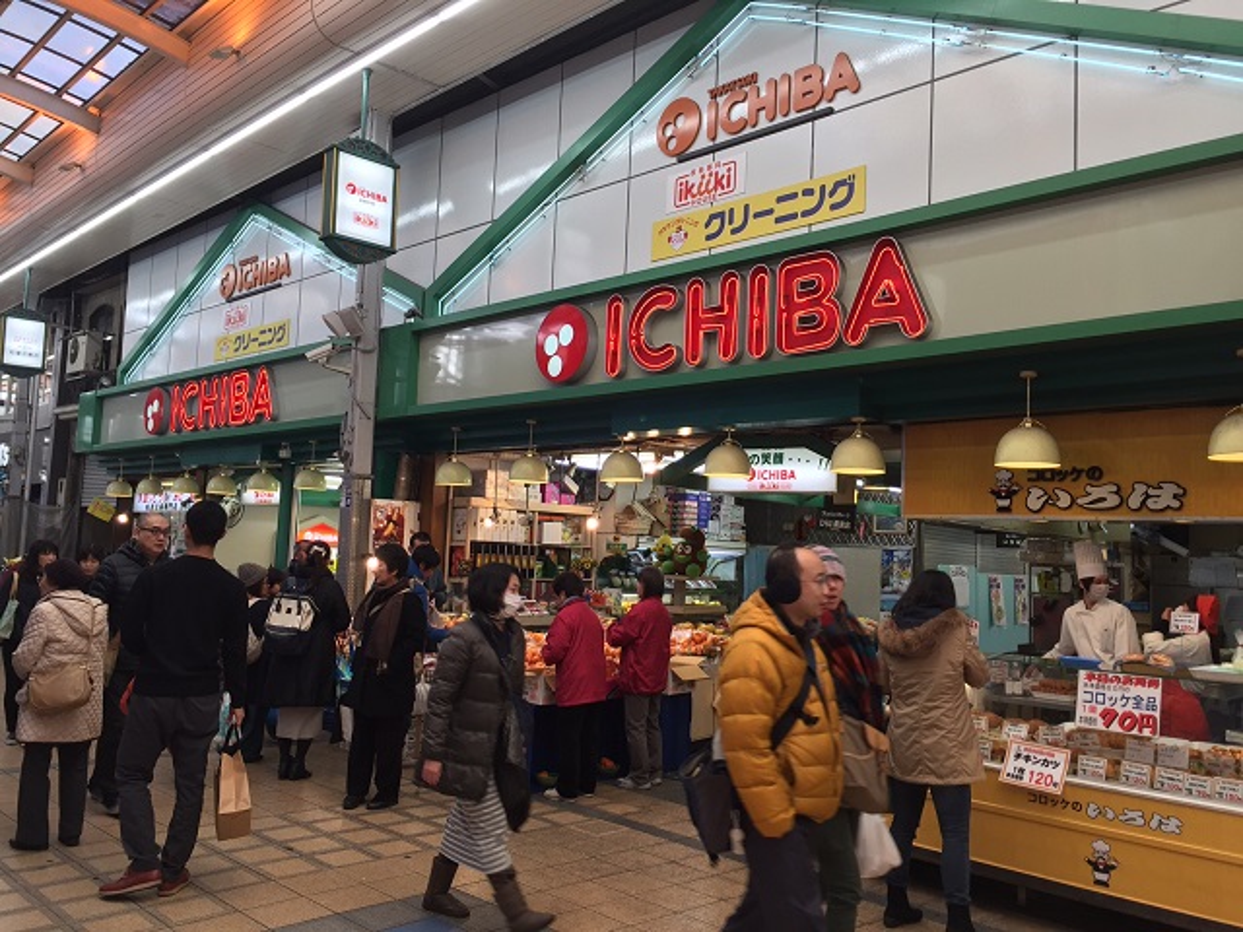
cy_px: 466
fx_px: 1041
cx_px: 622
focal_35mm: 29
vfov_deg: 48.2
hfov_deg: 61.7
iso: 32
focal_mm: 4.15
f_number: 2.2
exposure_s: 1/60
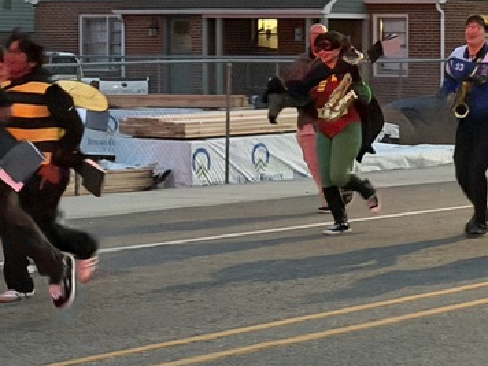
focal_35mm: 138
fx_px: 1945
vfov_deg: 10.7
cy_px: 166
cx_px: 444
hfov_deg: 14.2
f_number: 1.78
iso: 800
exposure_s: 1/23
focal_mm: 6.76
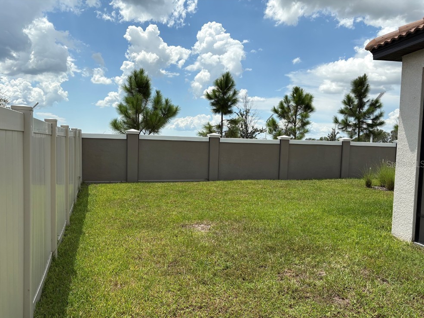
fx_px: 331
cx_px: 207
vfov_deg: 51.4
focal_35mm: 27
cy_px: 164
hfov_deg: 65.3
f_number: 1.6
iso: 50
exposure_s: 1/4608
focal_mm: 5.96
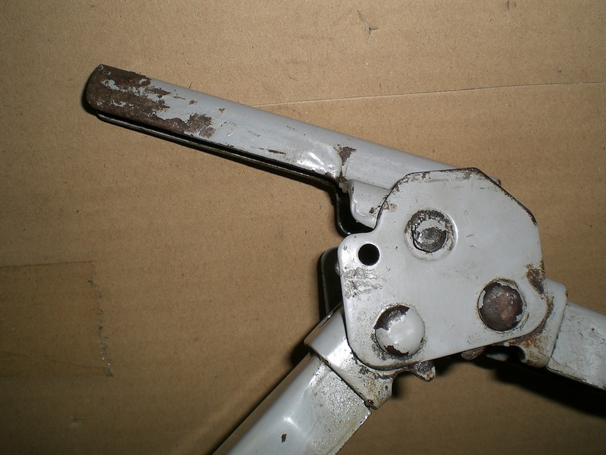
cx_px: 303
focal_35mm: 38
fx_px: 665
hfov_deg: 49.0
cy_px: 228
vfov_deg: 37.7
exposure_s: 1/60
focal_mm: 6.3
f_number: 4.4
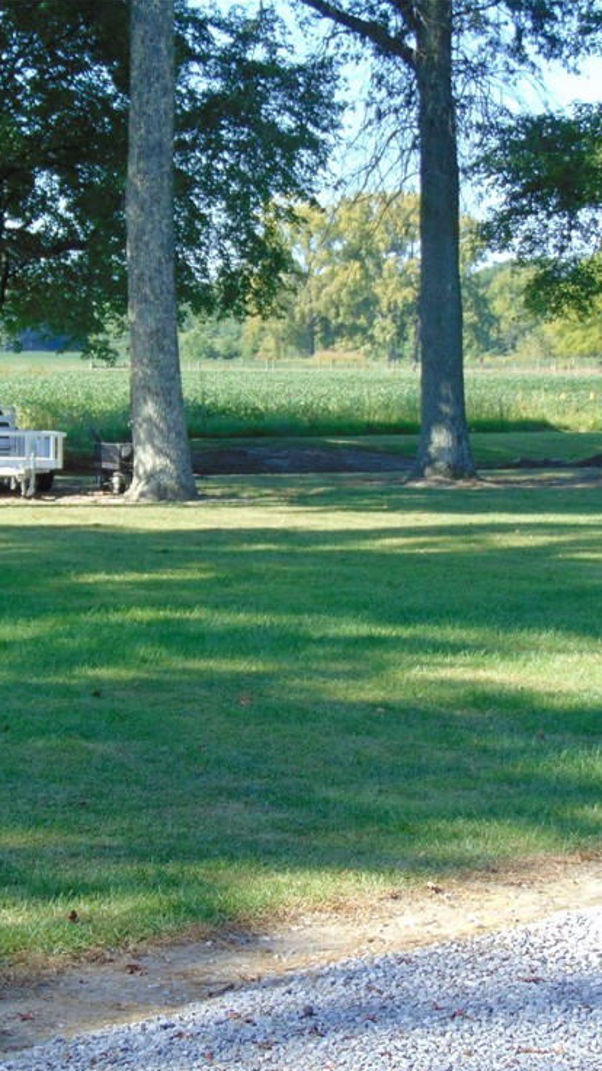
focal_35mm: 91
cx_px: 148
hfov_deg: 13.3
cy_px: 557
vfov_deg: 23.4
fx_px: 2582
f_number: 3.6
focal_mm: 10.8
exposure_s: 1/250
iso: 80
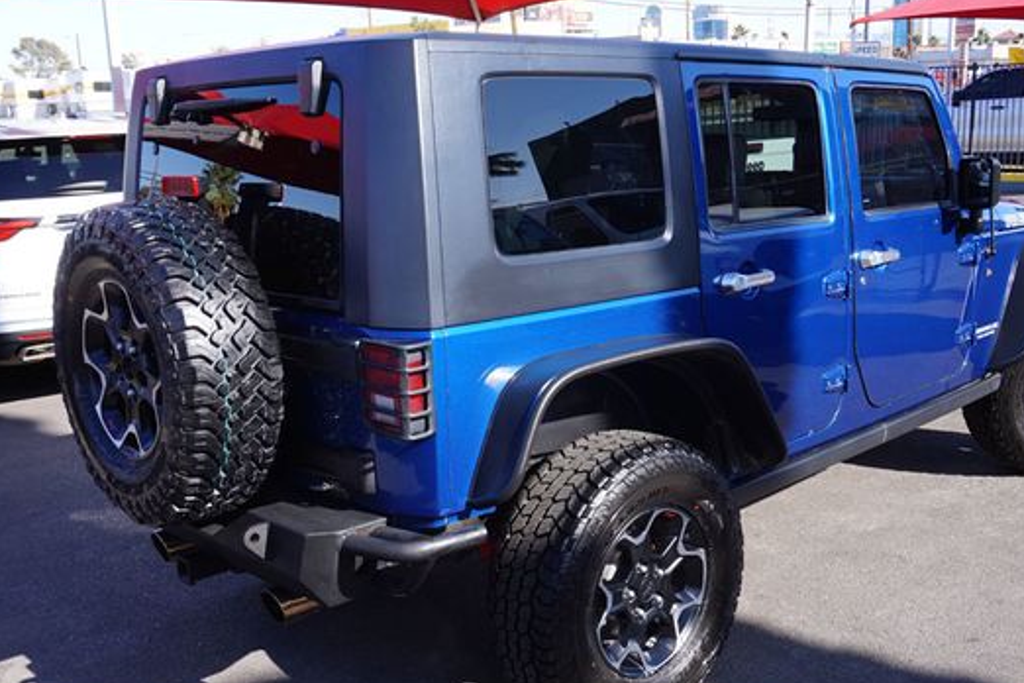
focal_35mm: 39
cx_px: 575
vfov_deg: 34.5
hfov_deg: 49.9
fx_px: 1098
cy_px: 373
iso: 100
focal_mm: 21
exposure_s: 1/80
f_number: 8
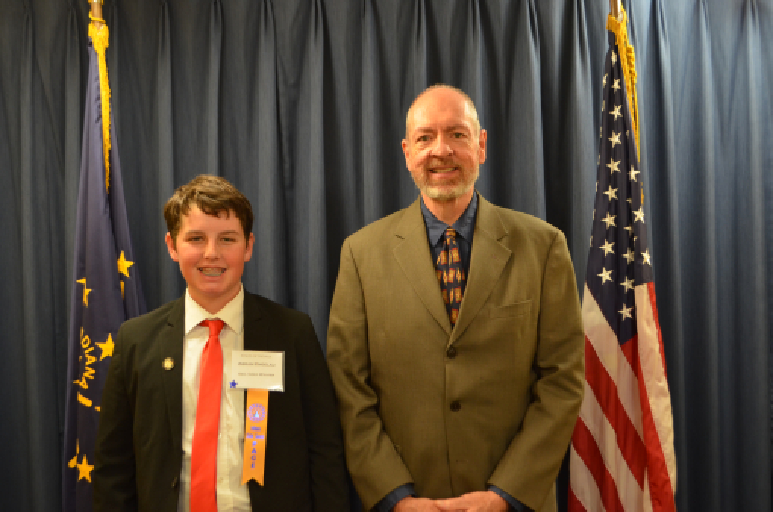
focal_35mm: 39
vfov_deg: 34.1
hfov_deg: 49.6
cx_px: 386
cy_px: 256
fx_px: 836
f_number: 4.2
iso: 800
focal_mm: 26
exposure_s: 1/30
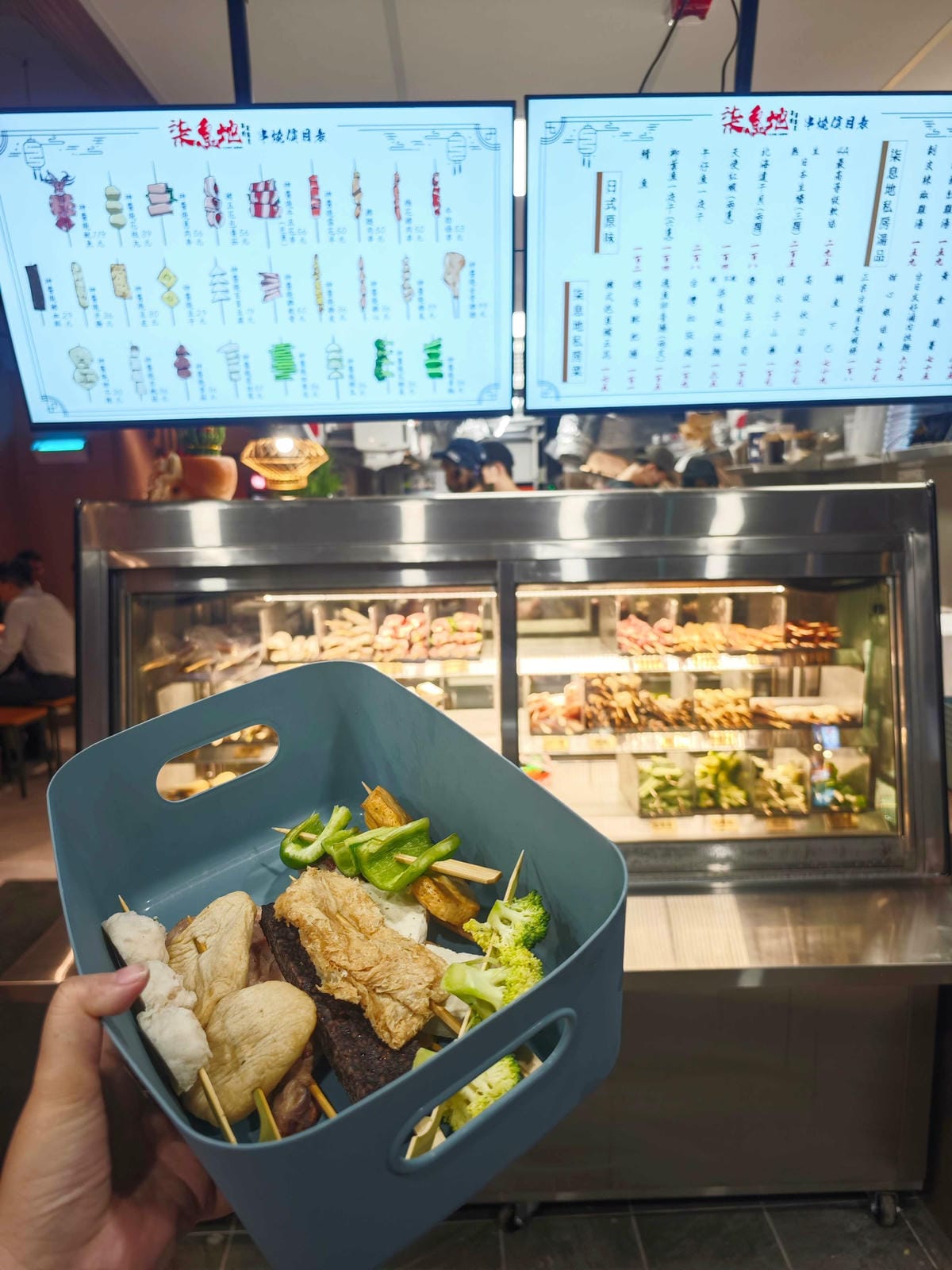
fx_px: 843
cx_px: 476
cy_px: 635
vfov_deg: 73.9
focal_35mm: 23
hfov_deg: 58.9
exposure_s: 1/60.1
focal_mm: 8.72
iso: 400
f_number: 2
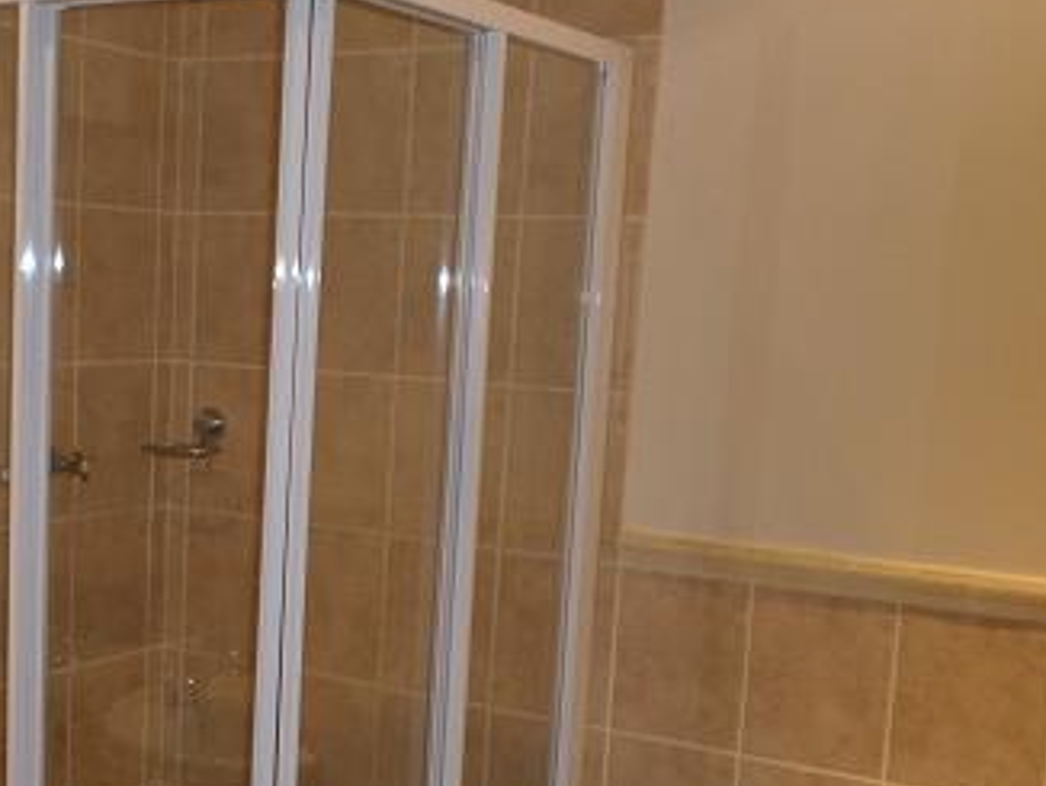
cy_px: 585
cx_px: 273
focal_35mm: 53
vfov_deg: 27.2
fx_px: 1603
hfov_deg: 35.4
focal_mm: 4.5
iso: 100
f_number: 2.5
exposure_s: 1/30
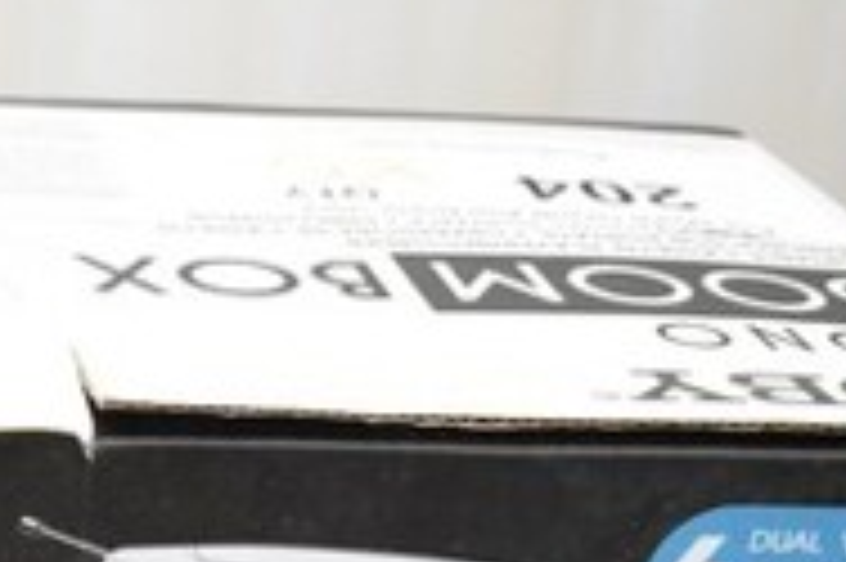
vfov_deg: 11.3
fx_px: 2747
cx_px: -166
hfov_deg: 16.8
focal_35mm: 117
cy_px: 787
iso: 2800
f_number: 3.8
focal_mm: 24
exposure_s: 1/125
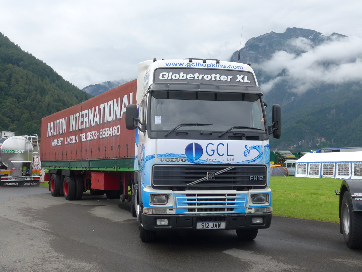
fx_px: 429
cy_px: 136
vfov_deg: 35.1
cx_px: 181
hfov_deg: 45.8
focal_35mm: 41
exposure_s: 1/640
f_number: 2.8
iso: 80
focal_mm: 8.4
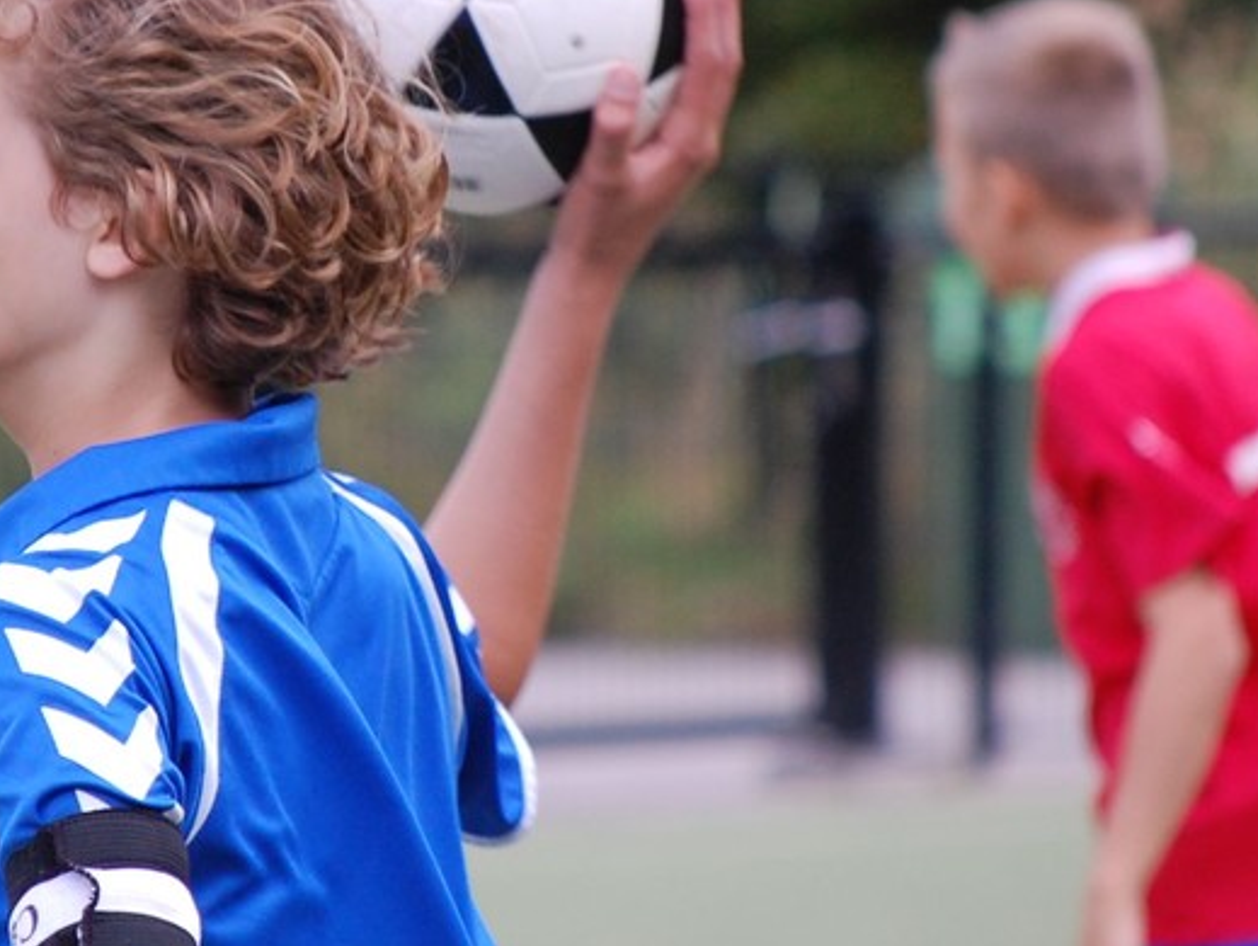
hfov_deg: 4.0
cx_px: 208
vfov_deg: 3.0
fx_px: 18072
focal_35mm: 497
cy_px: 492
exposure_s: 1/640
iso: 400
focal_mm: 175
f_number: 5.6
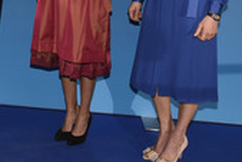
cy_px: -13
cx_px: -32
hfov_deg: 23.6
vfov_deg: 16.6
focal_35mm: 80
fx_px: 538
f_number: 6.3
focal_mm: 30
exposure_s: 1/80
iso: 2500
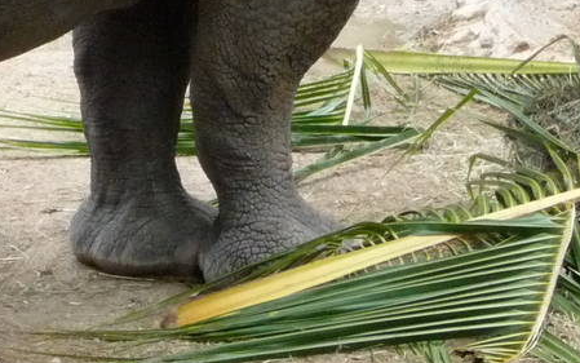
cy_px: -223
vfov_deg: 4.8
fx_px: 4301
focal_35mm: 272
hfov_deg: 7.7
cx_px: 54
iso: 400
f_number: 4.6
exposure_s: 1/250
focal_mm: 12.2
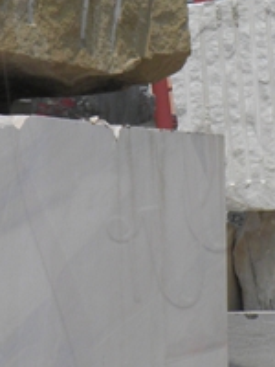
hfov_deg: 13.2
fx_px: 1186
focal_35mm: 112
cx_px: 161
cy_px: 132
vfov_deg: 17.5
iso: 50
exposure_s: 1/1000
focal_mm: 4.9
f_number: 4
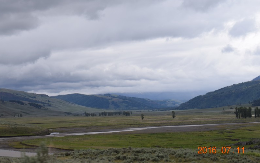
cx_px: 110
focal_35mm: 108
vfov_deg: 12.1
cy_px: 56
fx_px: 763
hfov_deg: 19.3
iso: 200
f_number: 10
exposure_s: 1/400
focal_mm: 55
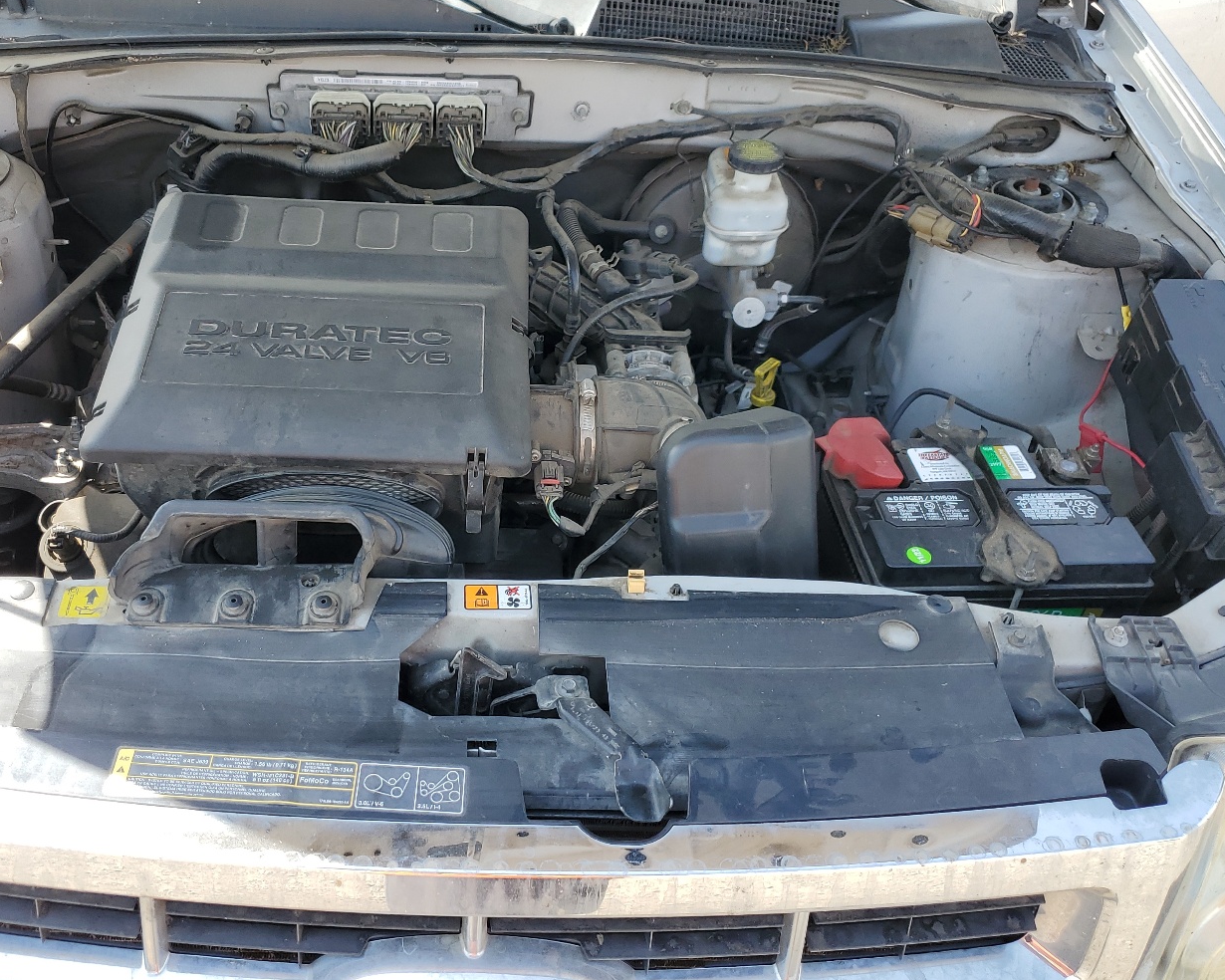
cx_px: 492
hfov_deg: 53.8
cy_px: 385
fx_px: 1196
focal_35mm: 33
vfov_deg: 44.3
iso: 50
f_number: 1.5
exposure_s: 1/556
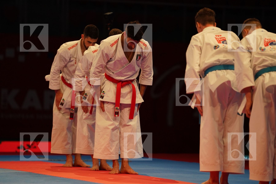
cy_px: 92
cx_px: 138
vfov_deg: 6.9
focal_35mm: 200
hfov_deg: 10.3
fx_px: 1533
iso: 2500
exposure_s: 1/500
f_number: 2.8
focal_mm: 200
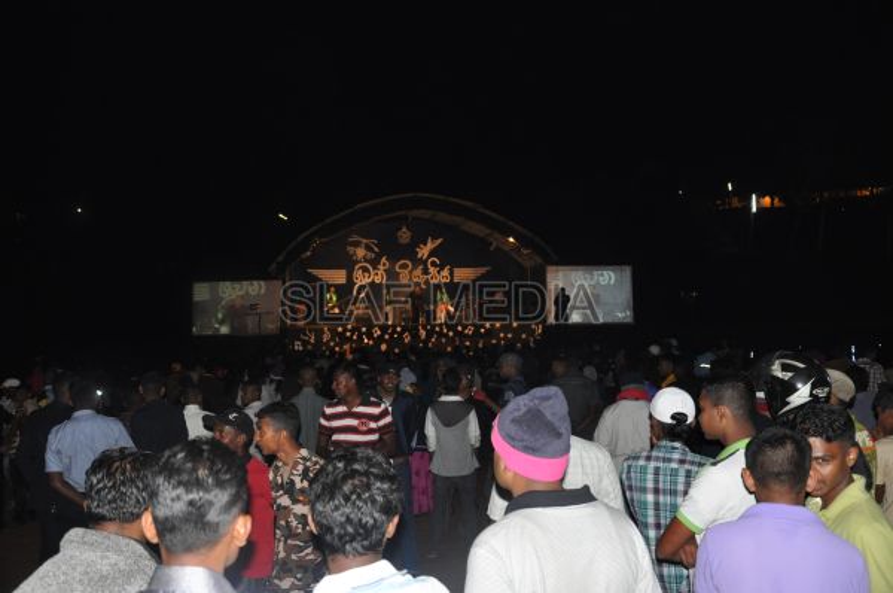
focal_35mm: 39
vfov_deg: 34.1
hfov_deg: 49.6
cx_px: 446
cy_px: 296
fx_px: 966
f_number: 4
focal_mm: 26
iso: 800
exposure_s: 1/60
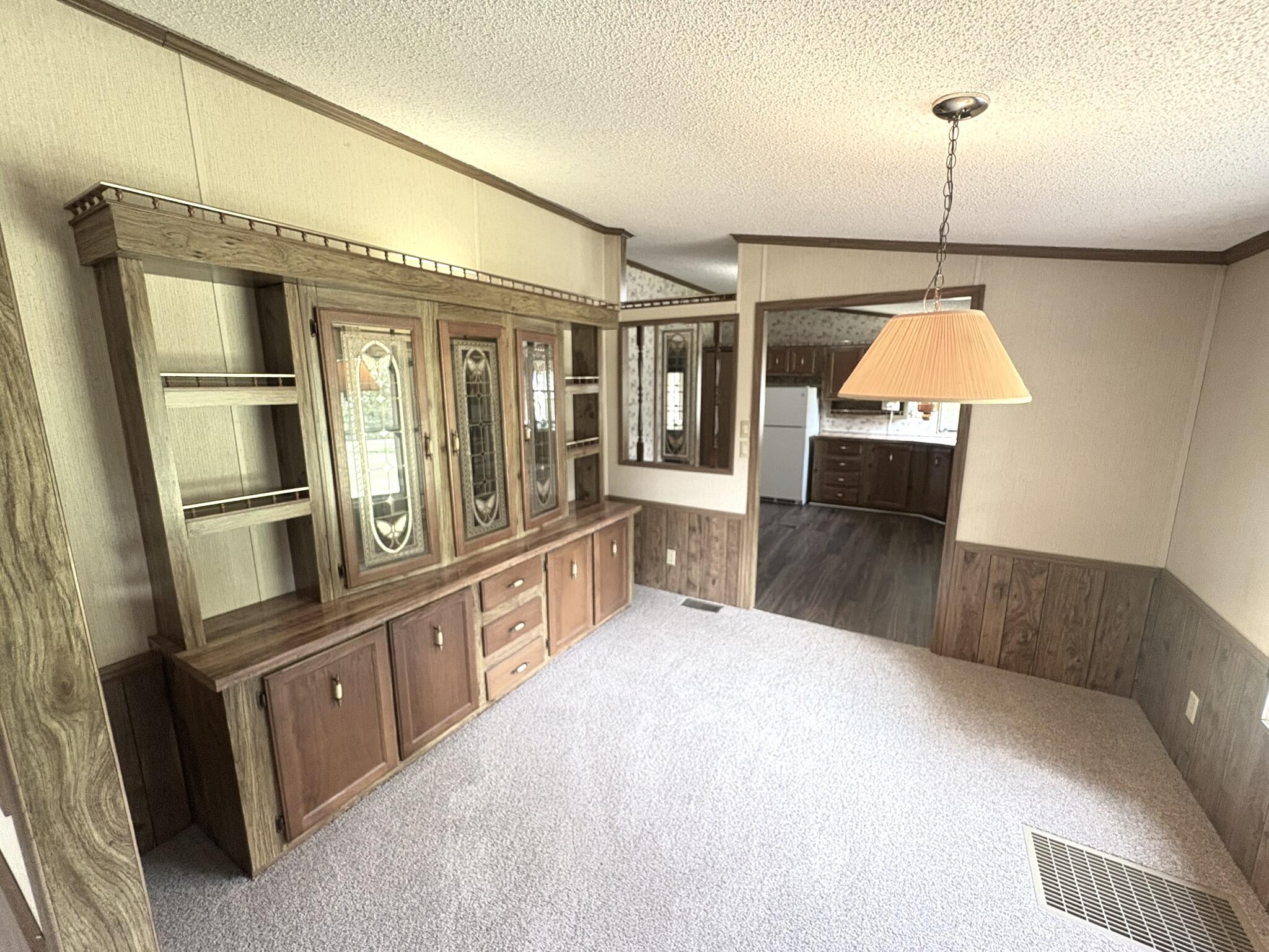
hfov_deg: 102.1
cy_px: 476
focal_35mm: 14
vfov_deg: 85.7
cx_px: 634
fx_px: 513
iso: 320
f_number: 2.2
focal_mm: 2.22
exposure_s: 1/60
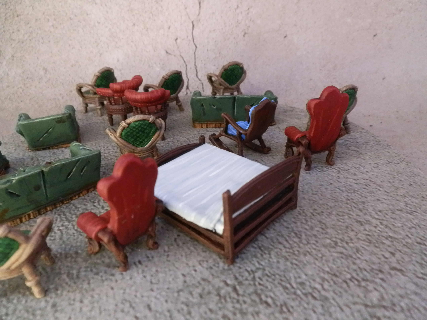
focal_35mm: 28
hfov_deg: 63.4
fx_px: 345
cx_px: 214
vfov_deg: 49.7
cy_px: 160
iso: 400
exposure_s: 1/125
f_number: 3.1
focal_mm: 5
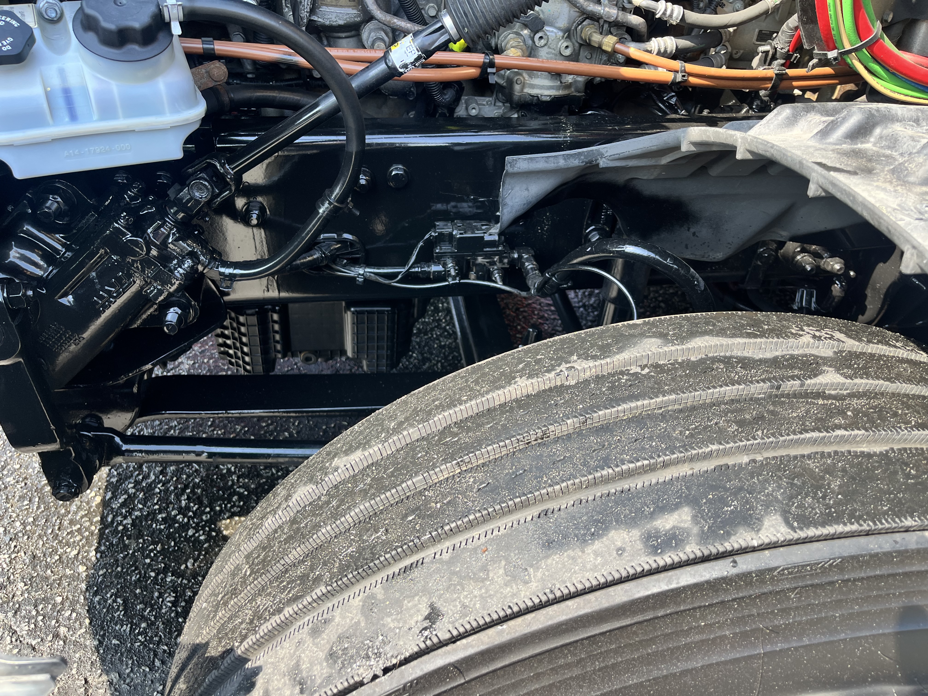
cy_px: 348
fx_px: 697
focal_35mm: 26
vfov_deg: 53.1
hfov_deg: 67.3
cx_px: 464
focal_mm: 5.1
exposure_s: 1/257
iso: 40
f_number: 1.6
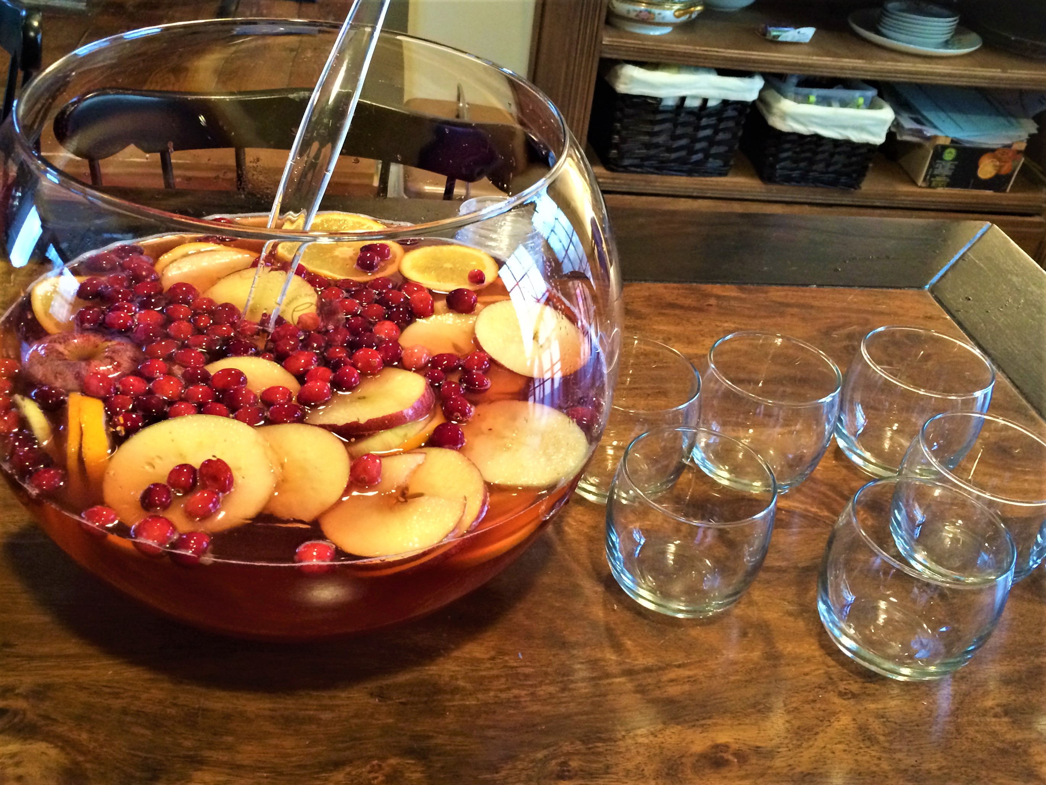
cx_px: 523
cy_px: 392
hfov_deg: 60.0
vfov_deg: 46.8
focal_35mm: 30
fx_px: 907
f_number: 2.2
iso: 320
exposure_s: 1/24
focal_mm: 4.12
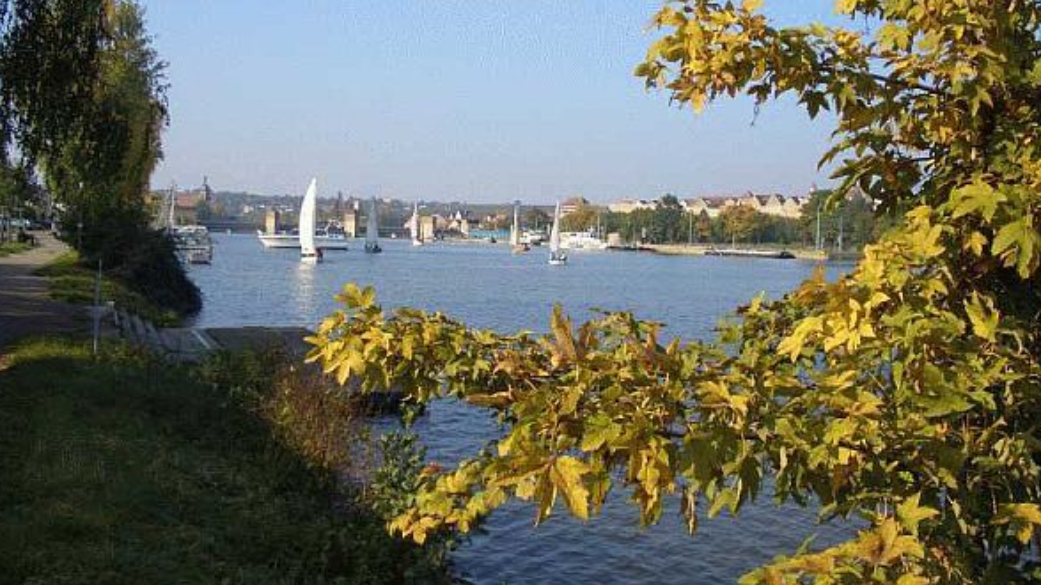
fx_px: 1076
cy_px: 243
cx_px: 520
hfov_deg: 51.6
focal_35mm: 39
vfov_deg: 30.4
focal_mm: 5.8
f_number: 4.3
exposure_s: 1/320
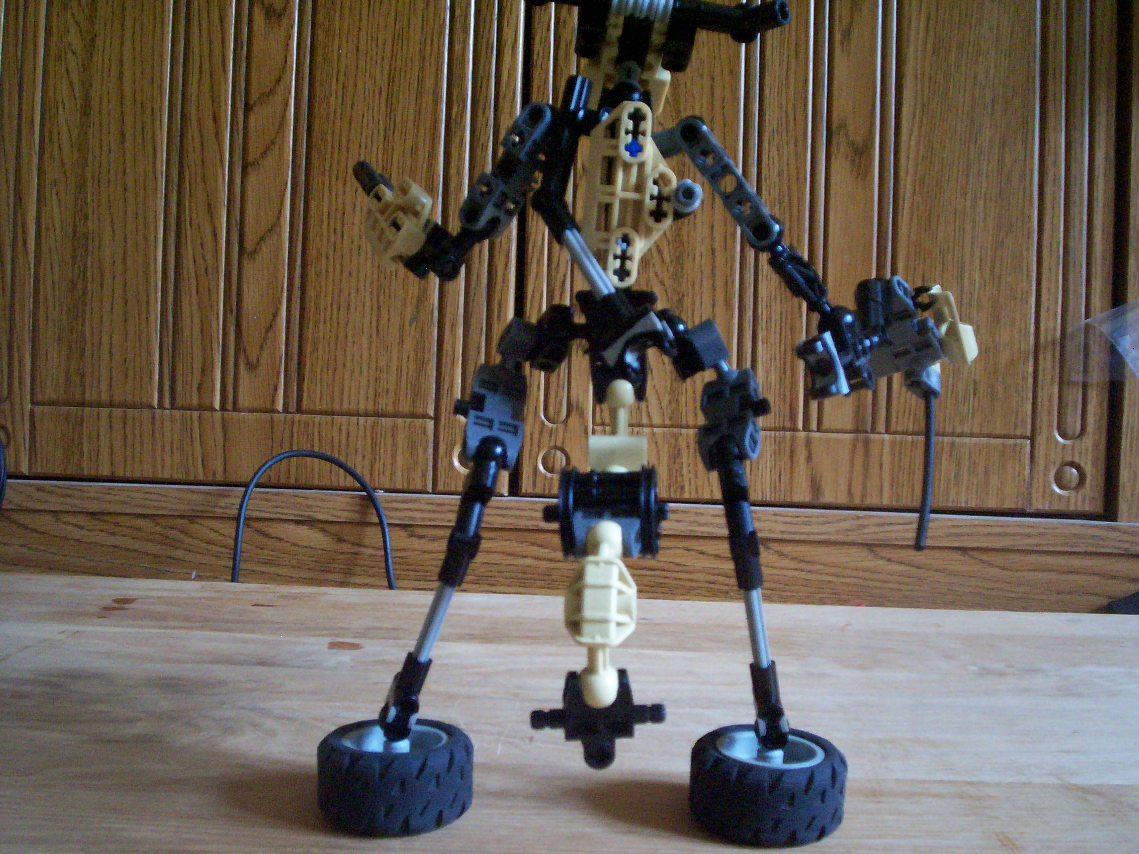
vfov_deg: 39.7
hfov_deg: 51.4
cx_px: 570
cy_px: 427
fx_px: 1185
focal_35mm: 36
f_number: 4.5
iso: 342
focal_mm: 5.9
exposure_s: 1/8
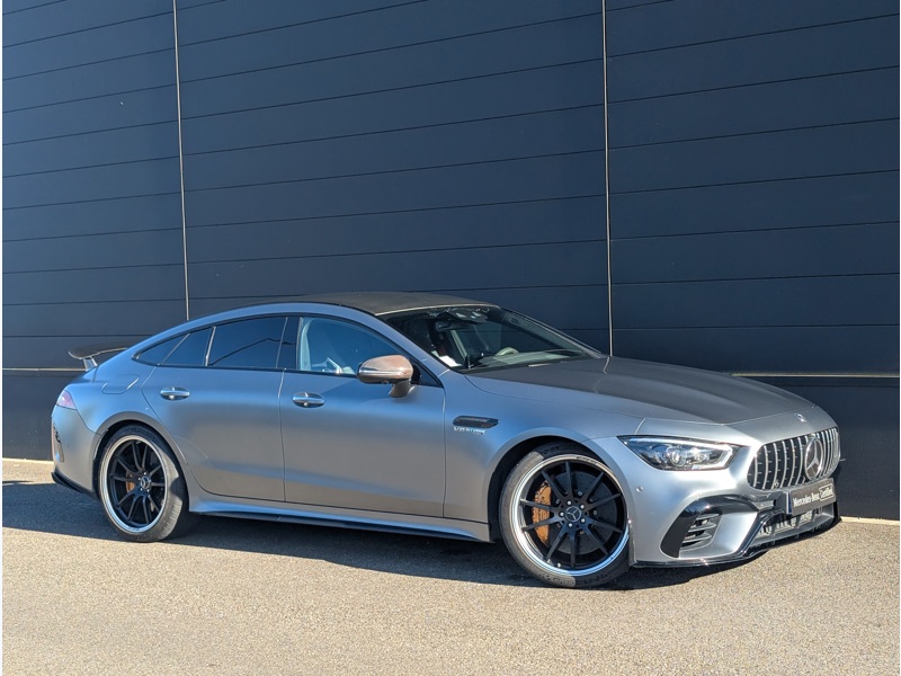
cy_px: 338
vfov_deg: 29.7
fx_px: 1275
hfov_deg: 38.9
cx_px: 450
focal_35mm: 49
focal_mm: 6.9
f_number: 1.68
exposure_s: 1/370
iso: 21
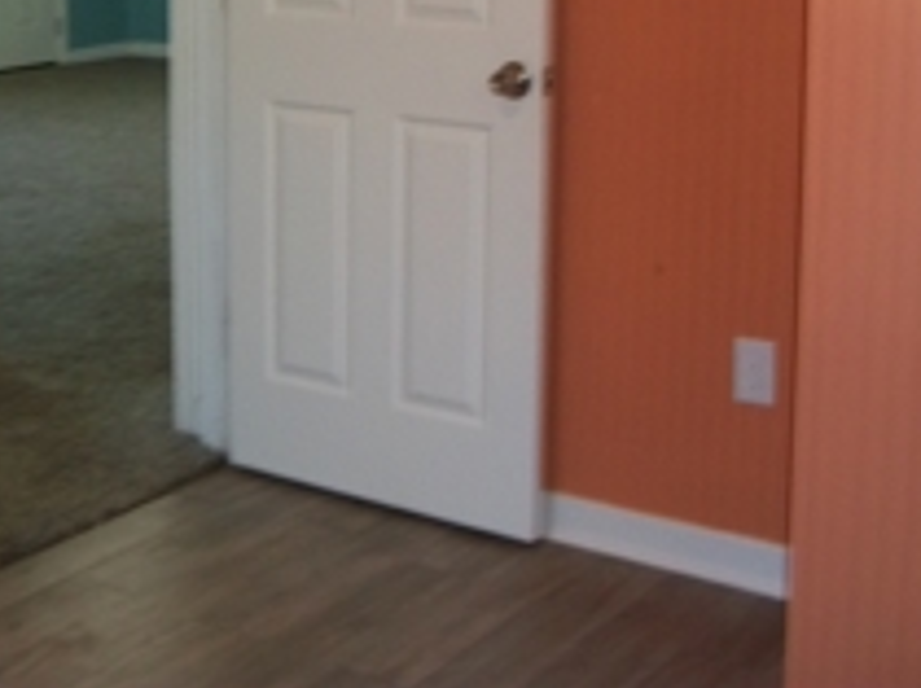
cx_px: 268
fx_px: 1621
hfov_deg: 31.3
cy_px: 35
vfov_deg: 23.2
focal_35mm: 61
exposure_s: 1/30
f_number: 2.9
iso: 80
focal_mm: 5.7
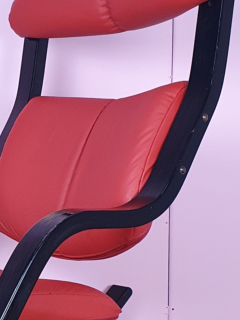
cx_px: -18
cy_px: 231
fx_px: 804
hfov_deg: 16.5
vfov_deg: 22.3
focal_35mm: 87
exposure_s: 1/100
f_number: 2.4
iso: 320
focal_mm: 4.32
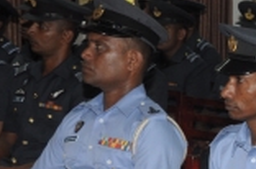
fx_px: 1340
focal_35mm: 189
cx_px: 420
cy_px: 285
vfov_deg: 7.1
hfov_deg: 10.4
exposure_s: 1/80
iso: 640
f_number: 6.3
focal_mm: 28
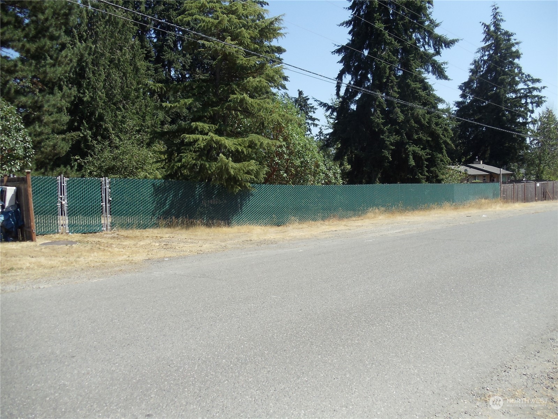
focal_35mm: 44
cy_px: 210
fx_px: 709
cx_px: 279
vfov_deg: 32.9
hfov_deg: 42.9
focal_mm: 6
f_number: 7.1
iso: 100
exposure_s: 1/200
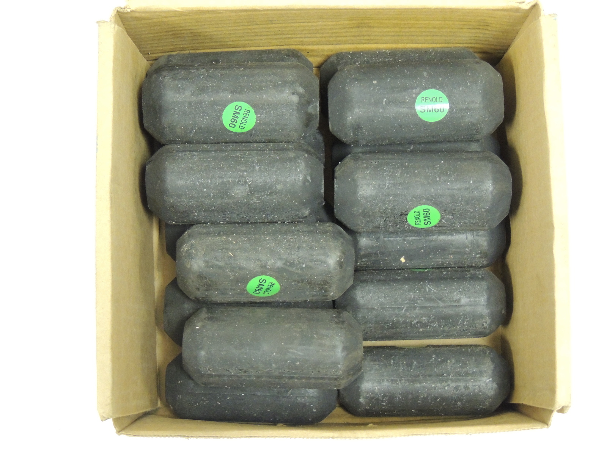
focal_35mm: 70
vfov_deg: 21.0
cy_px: 228
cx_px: 304
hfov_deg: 27.8
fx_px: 1227
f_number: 3.9
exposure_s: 1/8
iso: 800
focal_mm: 12.4
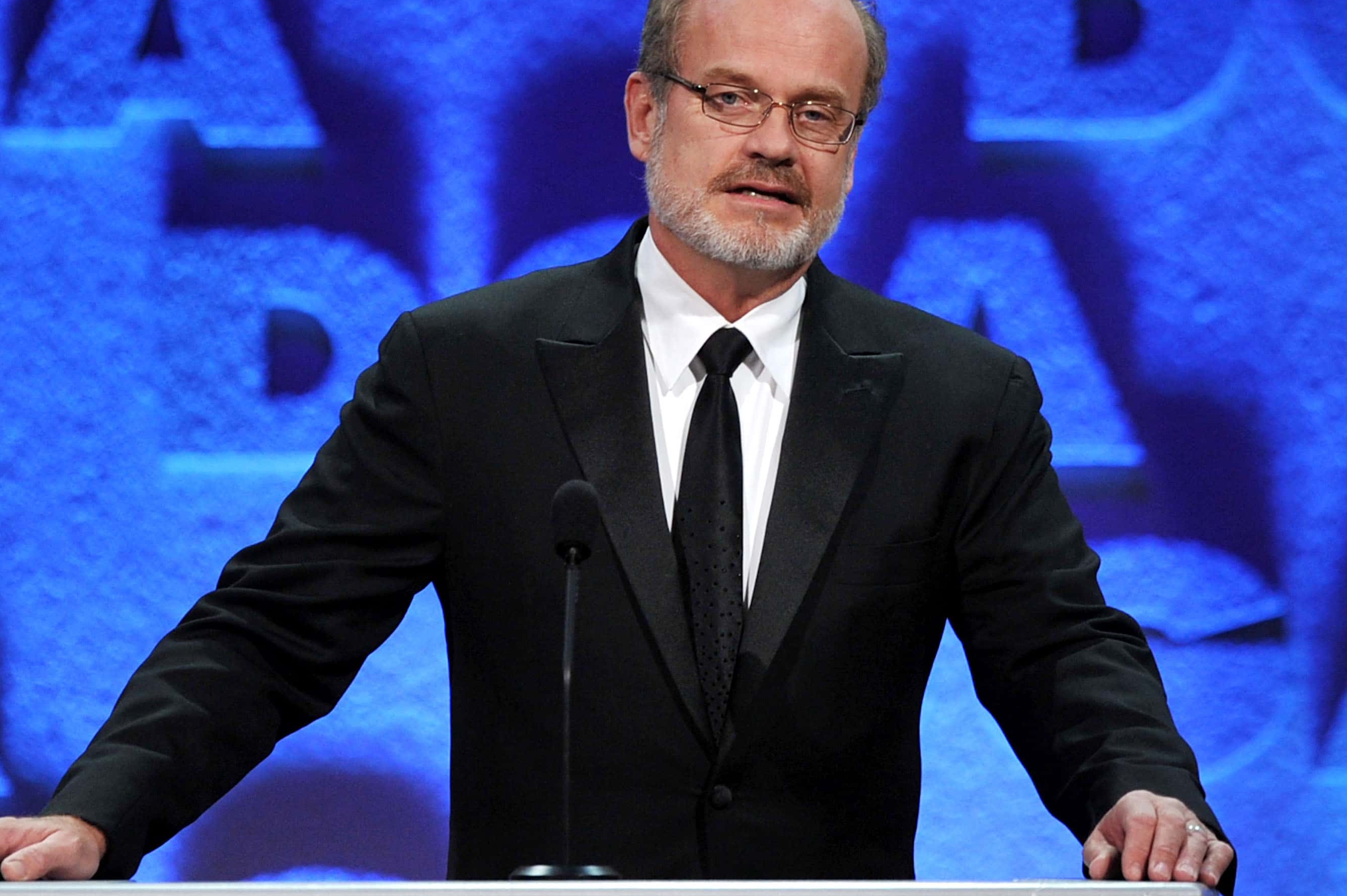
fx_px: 17913
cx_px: 562
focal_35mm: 479
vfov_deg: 2.9
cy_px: 400
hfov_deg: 4.3
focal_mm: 400
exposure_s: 1/250
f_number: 3.2
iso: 1250
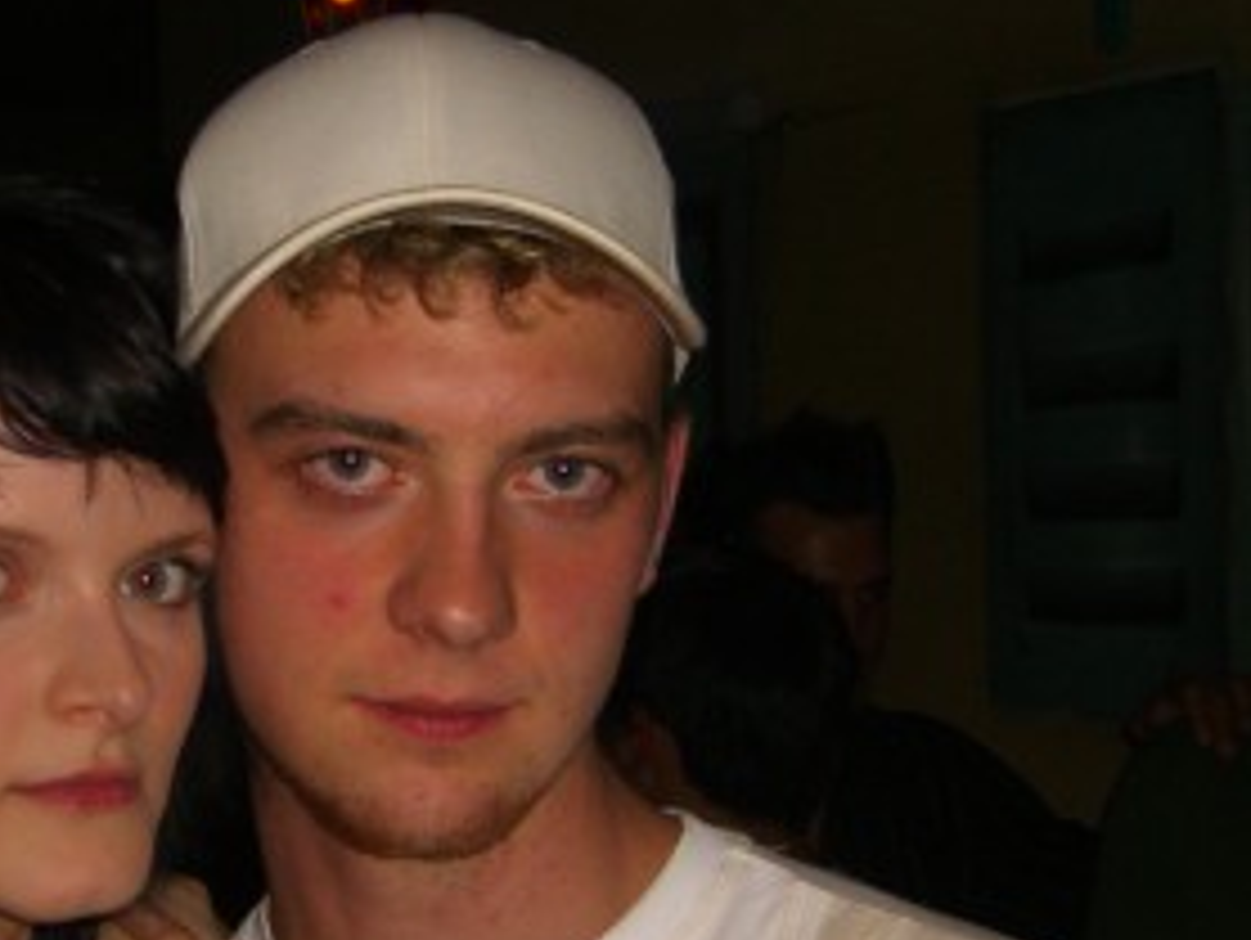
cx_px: 477
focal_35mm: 82
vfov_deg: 17.9
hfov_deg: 23.8
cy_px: 751
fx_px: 2966
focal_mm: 7.9
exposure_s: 1/60
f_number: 2.8
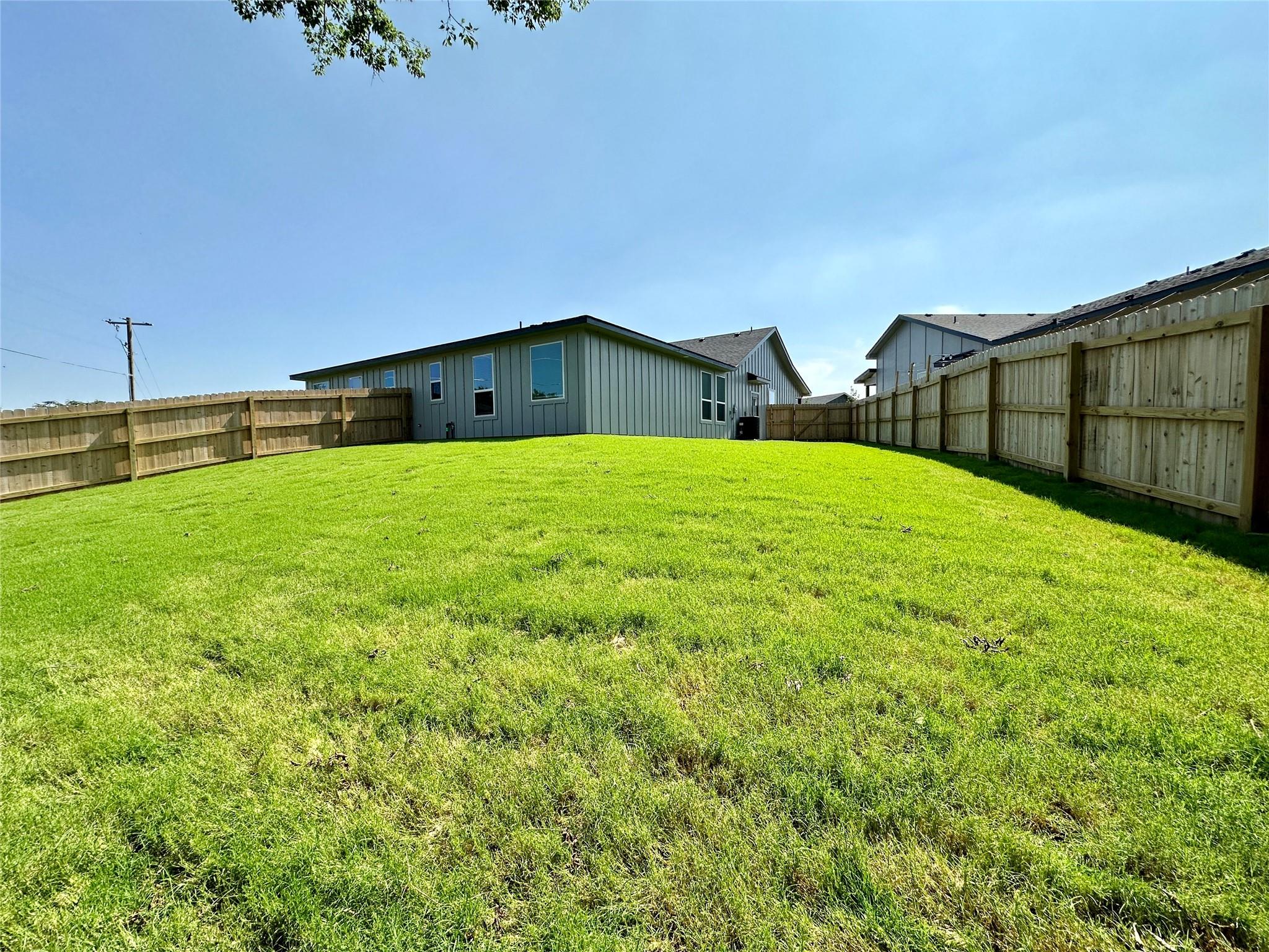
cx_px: 634
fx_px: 513
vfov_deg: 85.7
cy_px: 476
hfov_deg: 102.1
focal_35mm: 14
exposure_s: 1/2353
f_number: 2.2
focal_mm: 2.22
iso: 50
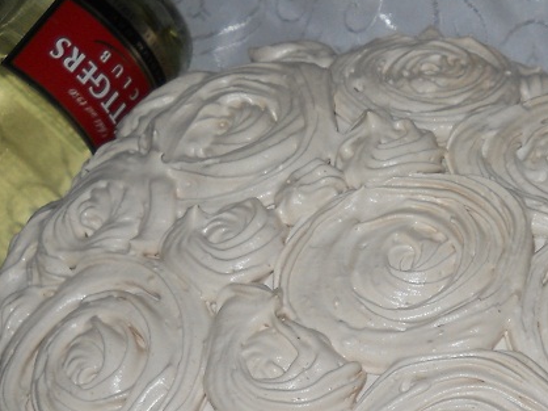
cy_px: 378
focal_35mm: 98
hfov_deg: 19.9
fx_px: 1551
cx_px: 401
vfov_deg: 14.9
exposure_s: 1/30
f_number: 3.1
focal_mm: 6.72
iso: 80
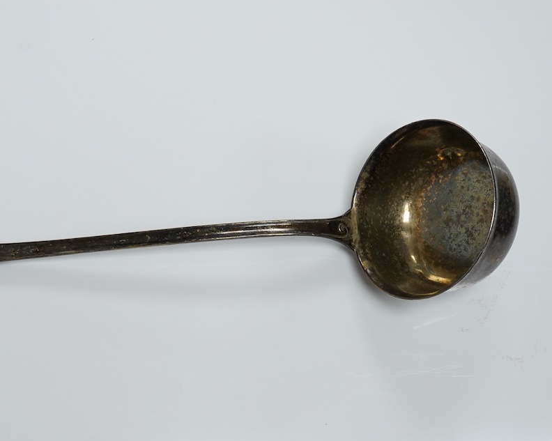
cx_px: 191
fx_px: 980
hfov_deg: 31.3
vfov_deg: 25.3
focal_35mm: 60
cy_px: 260
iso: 2500
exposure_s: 1/200
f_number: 13
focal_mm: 30
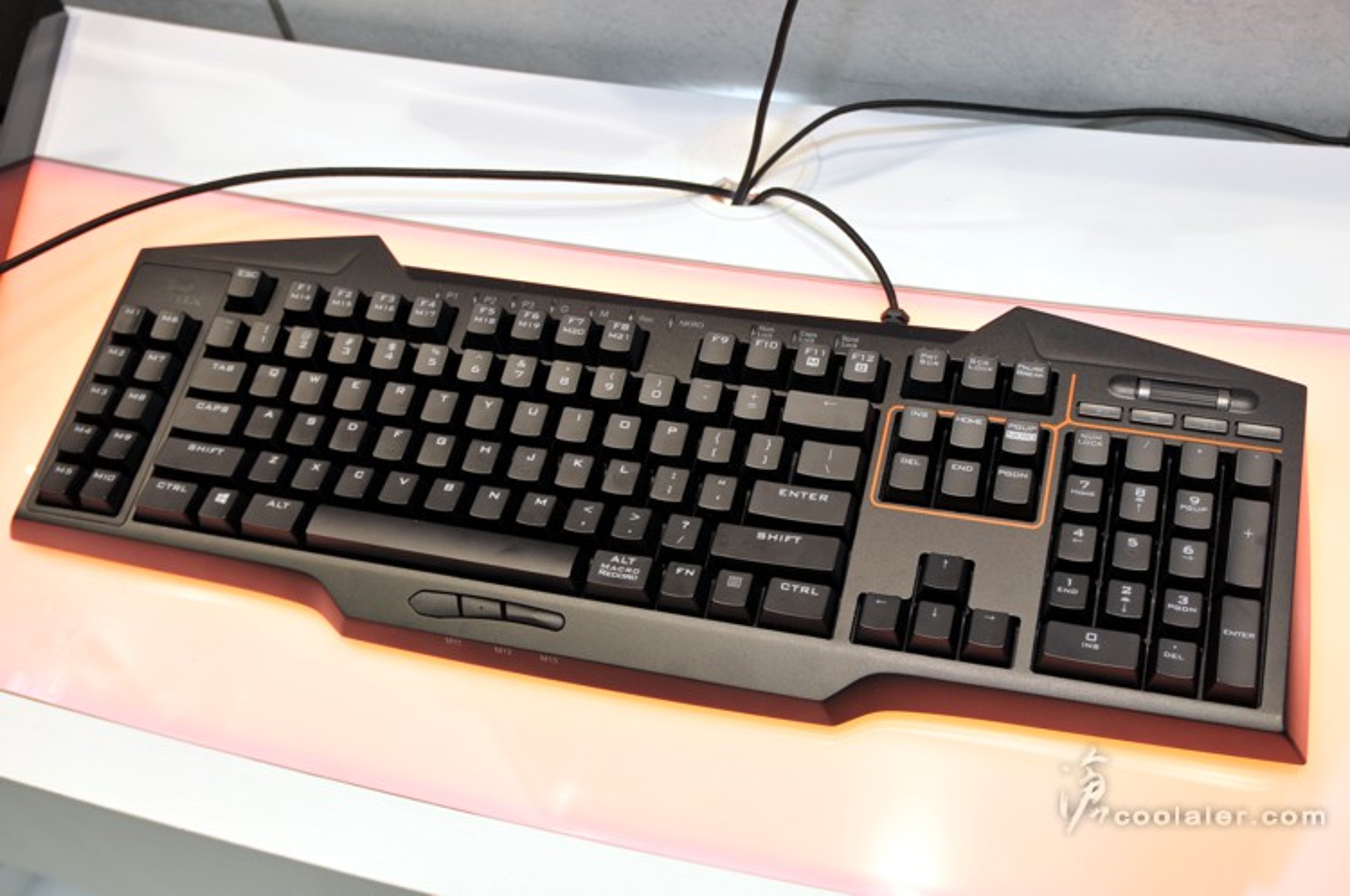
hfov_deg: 43.7
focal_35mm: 45
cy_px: 448
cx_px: 675
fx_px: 1685
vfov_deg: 29.8
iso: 400
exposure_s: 1/60
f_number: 4
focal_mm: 30
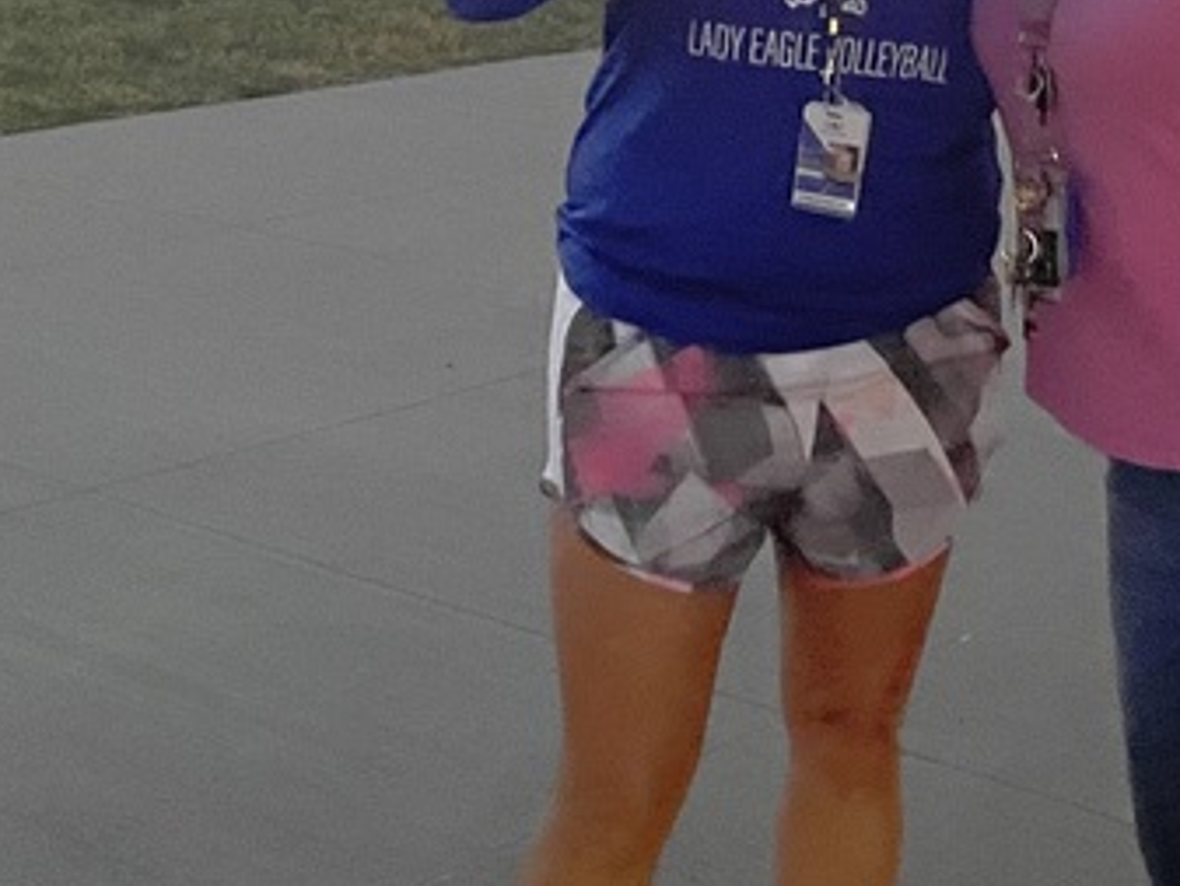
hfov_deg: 24.3
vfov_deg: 18.0
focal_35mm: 79
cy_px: -81
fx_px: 2694
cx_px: 966
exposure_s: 1/30
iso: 800
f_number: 1.6
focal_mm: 4.2
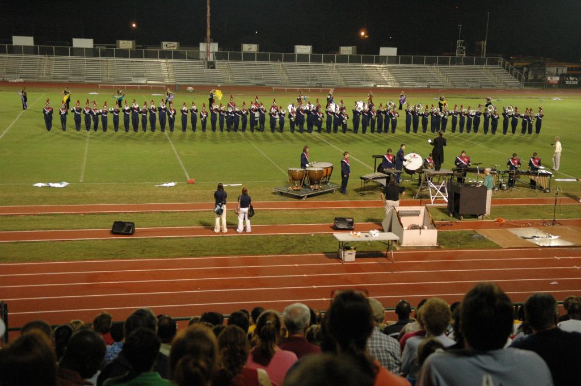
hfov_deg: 38.9
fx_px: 822
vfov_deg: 26.4
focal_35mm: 51
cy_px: 193
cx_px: 290
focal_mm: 34
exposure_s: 1/60
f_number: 2.8
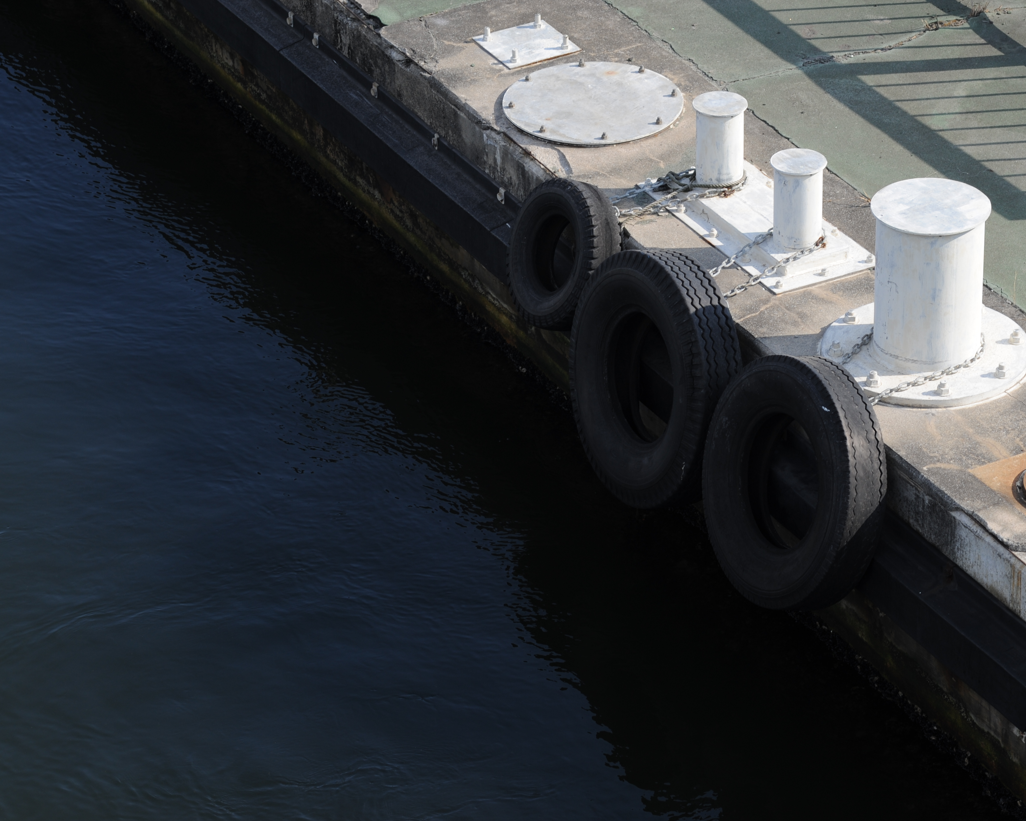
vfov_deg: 10.1
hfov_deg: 12.6
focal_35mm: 153
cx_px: 551
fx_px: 4646
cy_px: 410
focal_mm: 135
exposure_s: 1/400
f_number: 8
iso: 200
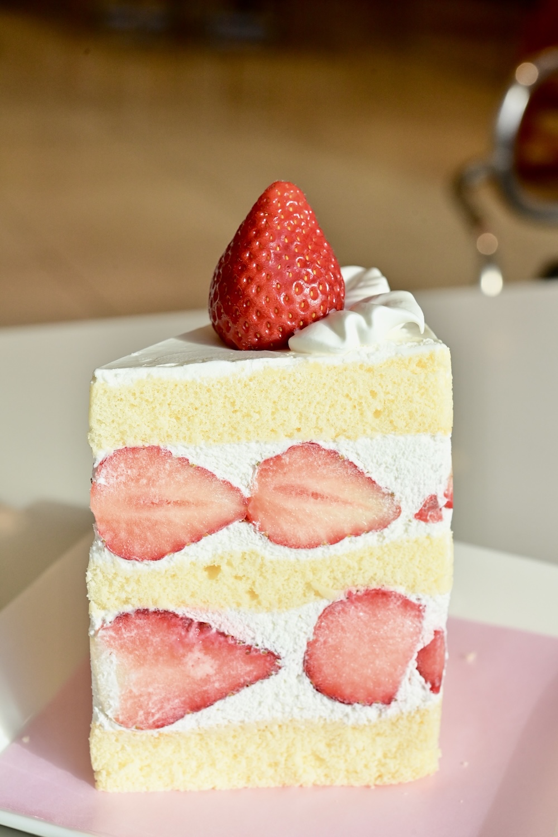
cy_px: 418
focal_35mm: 60
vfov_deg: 33.4
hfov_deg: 22.6
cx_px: 279
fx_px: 1395
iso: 2000
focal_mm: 60
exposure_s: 1/1250
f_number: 8
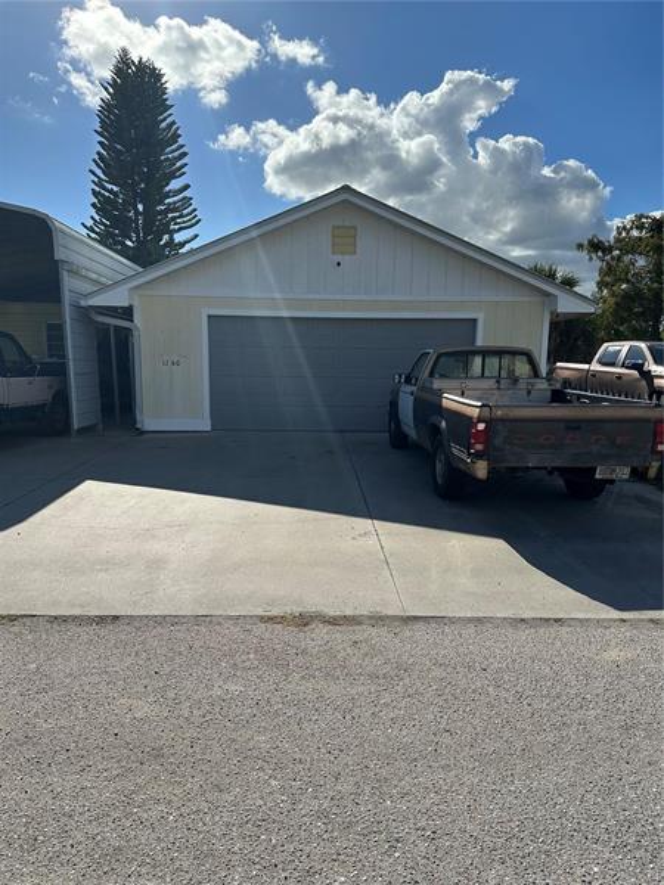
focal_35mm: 24
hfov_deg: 56.8
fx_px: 614
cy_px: 442
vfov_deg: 71.6
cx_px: 332
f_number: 1.78
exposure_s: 1/8197
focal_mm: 6.86
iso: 80
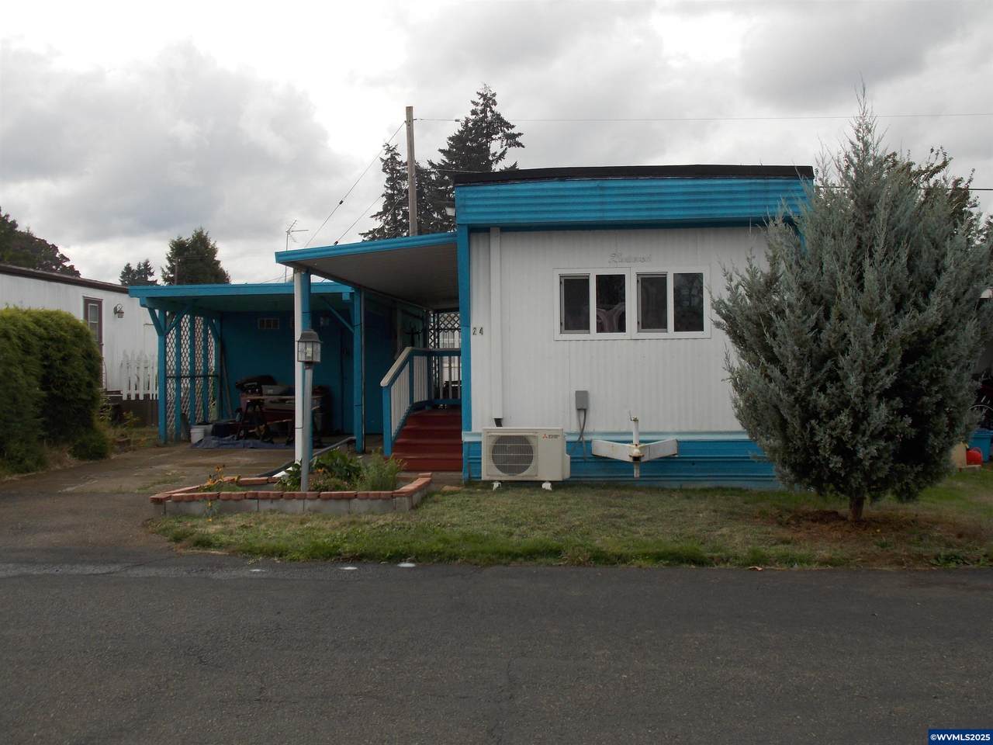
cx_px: 496
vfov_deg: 41.8
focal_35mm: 34
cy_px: 372
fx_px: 975
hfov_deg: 54.0
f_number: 3.4
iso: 80
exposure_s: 1/500
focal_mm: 6.1
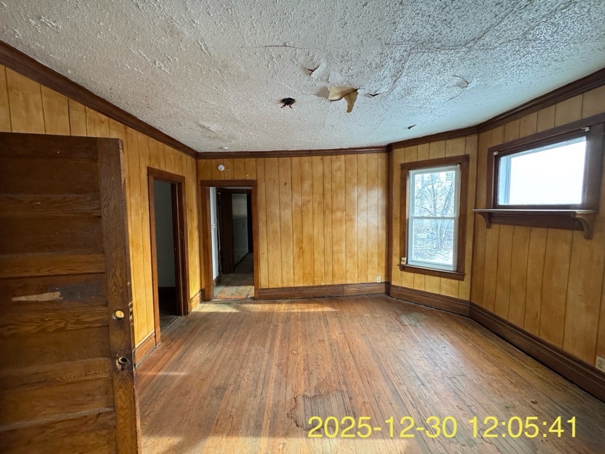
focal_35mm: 14
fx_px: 245
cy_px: 227
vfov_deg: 85.7
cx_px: 302
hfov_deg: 102.1
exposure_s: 1/71
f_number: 2.2
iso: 320
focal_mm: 2.22
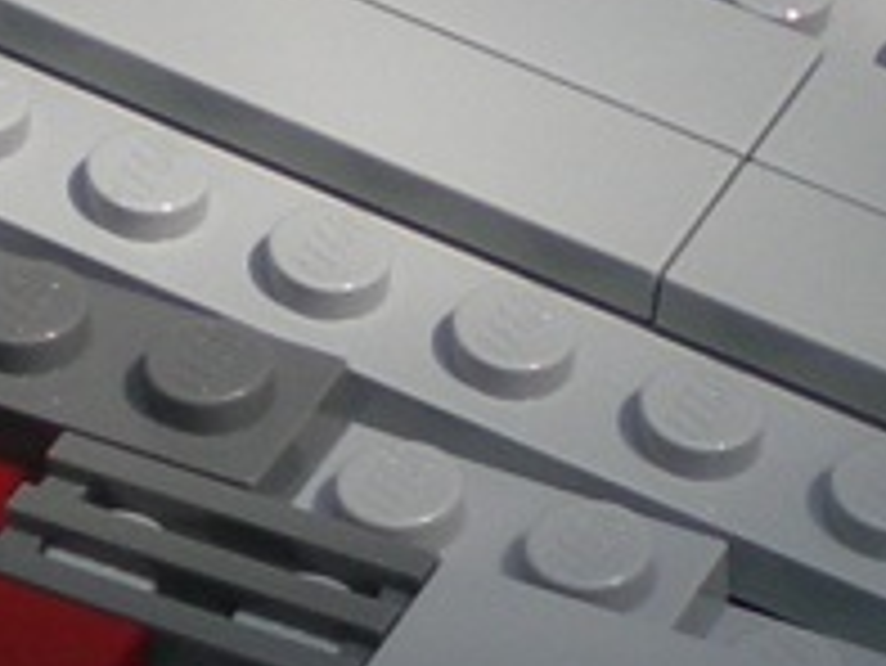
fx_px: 6326
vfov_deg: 6.0
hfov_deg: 8.0
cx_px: 490
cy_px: 544
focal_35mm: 247
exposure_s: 1/202
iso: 50
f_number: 3.1
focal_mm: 6.3
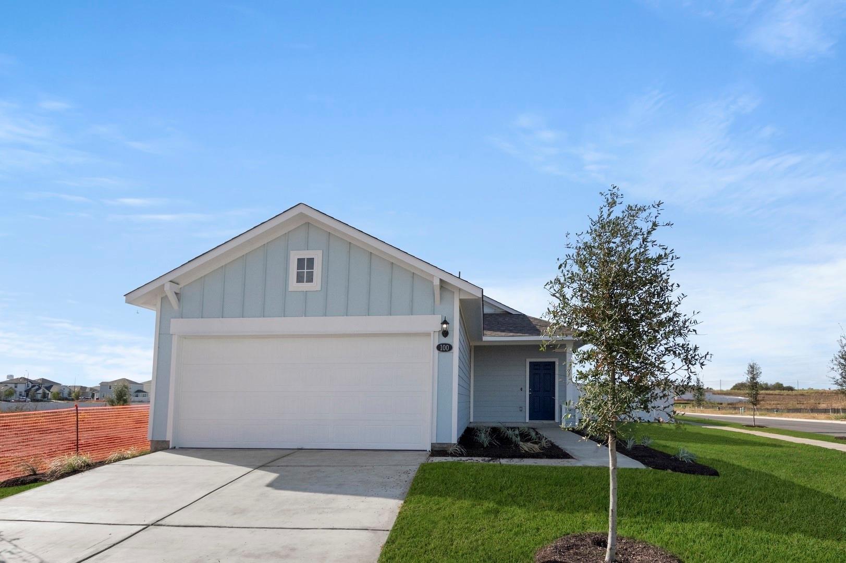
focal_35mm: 36
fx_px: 845
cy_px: 282
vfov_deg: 36.8
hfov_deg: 53.2
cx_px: 423
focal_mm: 24
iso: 400
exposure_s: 1/3200
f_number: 8
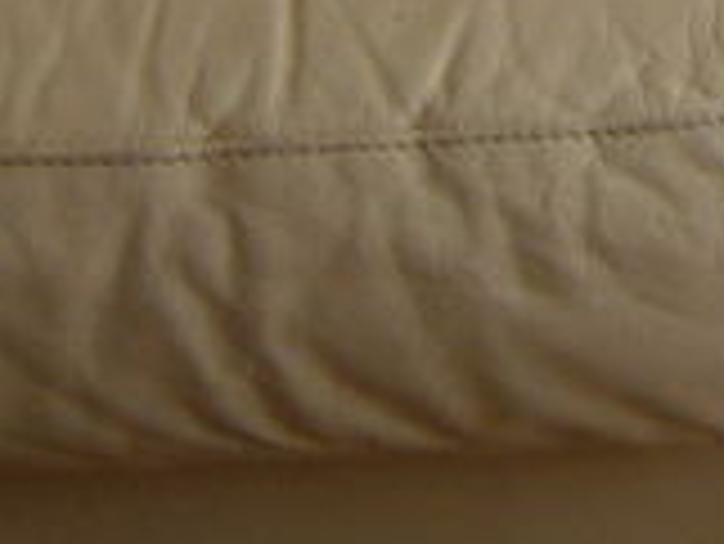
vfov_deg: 6.6
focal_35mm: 217
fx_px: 4542
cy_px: -593
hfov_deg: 8.9
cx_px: 1021
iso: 80
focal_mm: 5.8
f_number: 2.8
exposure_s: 1/50
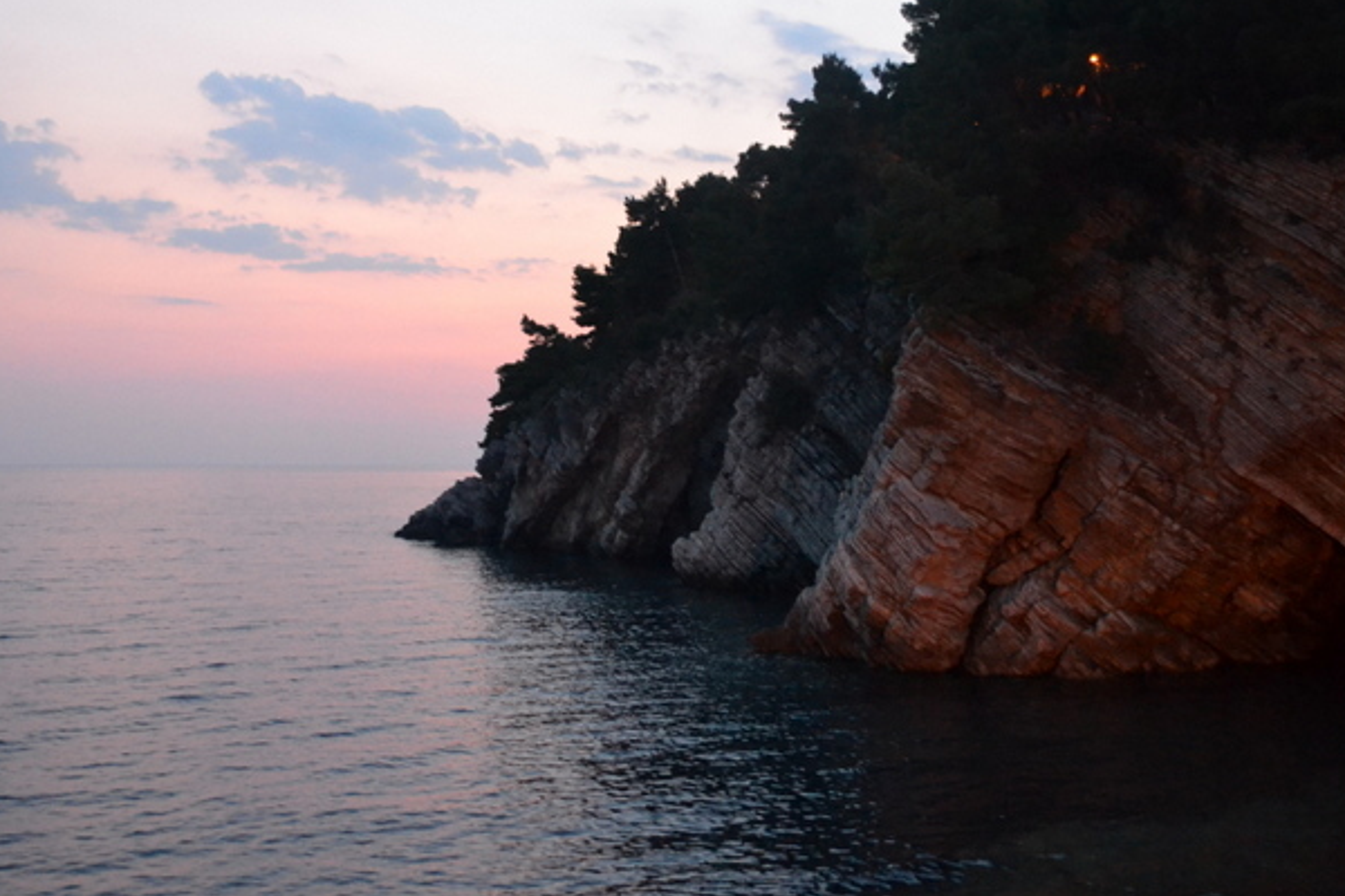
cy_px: 316
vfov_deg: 33.2
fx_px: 1494
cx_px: 621
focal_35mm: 40
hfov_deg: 48.4
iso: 3200
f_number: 3.8
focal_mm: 20
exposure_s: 1/15
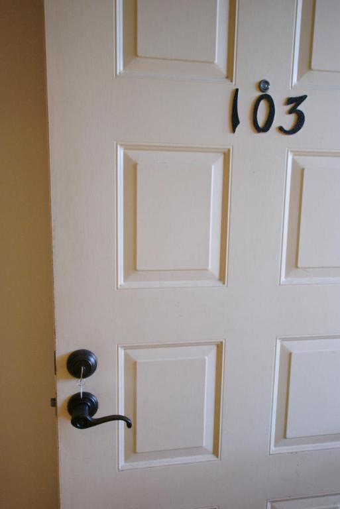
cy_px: 254
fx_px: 424
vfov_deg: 61.9
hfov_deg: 43.7
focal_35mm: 30
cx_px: 170
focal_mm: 20
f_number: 3.5
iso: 250
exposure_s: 1/30
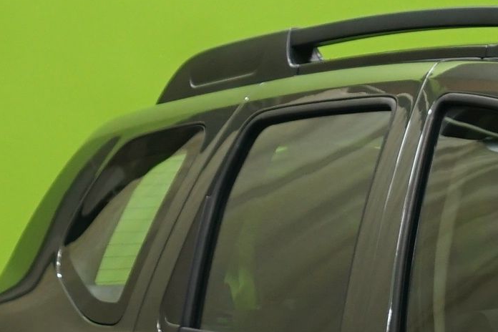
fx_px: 4302
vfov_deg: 4.4
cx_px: 914
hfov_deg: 6.5
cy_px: 453
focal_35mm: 311
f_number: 5
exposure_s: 1/20
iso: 800
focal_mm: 55
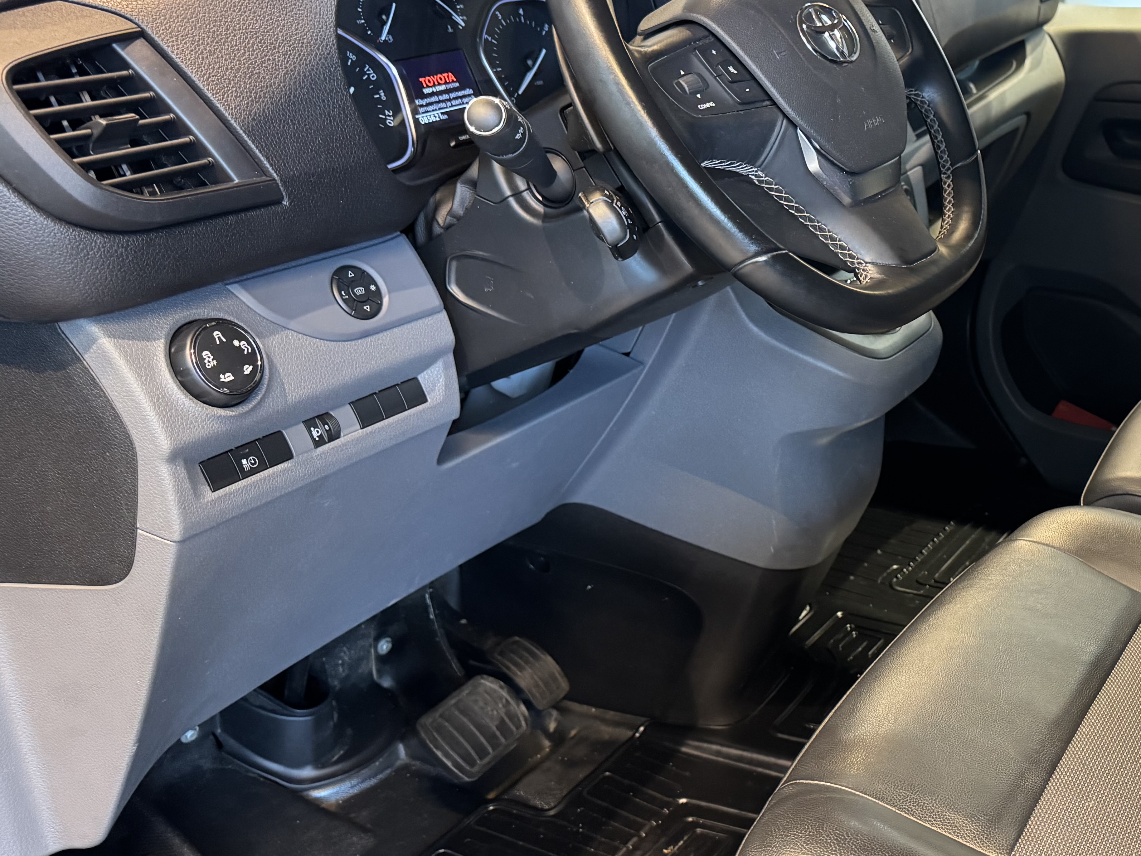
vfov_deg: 33.6
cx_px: 983
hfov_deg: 41.1
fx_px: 1417
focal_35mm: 43
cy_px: 383
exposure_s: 1/50
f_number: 1.78
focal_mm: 6.76
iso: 400
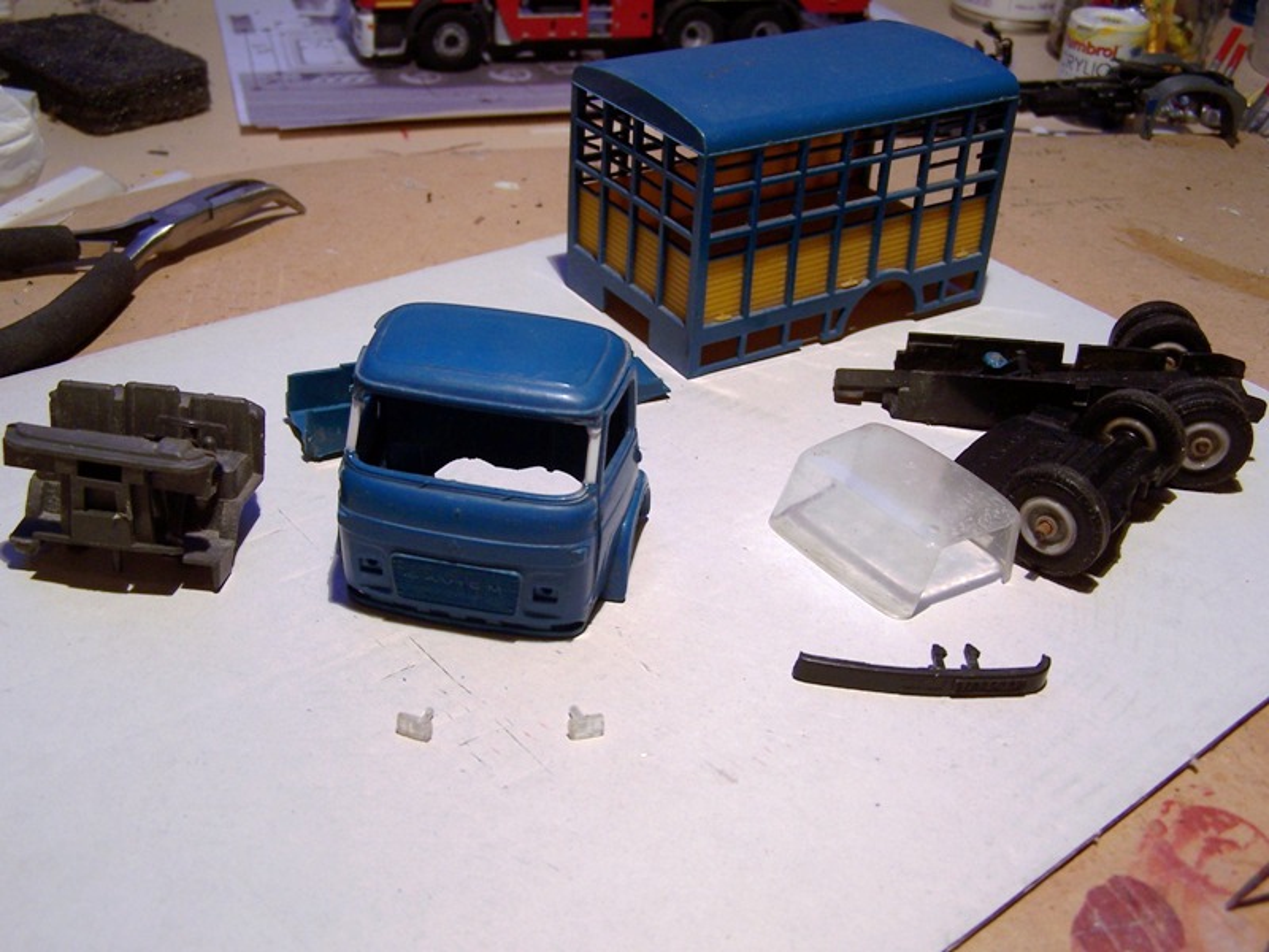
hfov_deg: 49.0
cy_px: 476
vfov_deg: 37.7
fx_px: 1393
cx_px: 634
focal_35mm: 38
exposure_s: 1/30
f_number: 2.8
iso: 80
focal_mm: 6.3
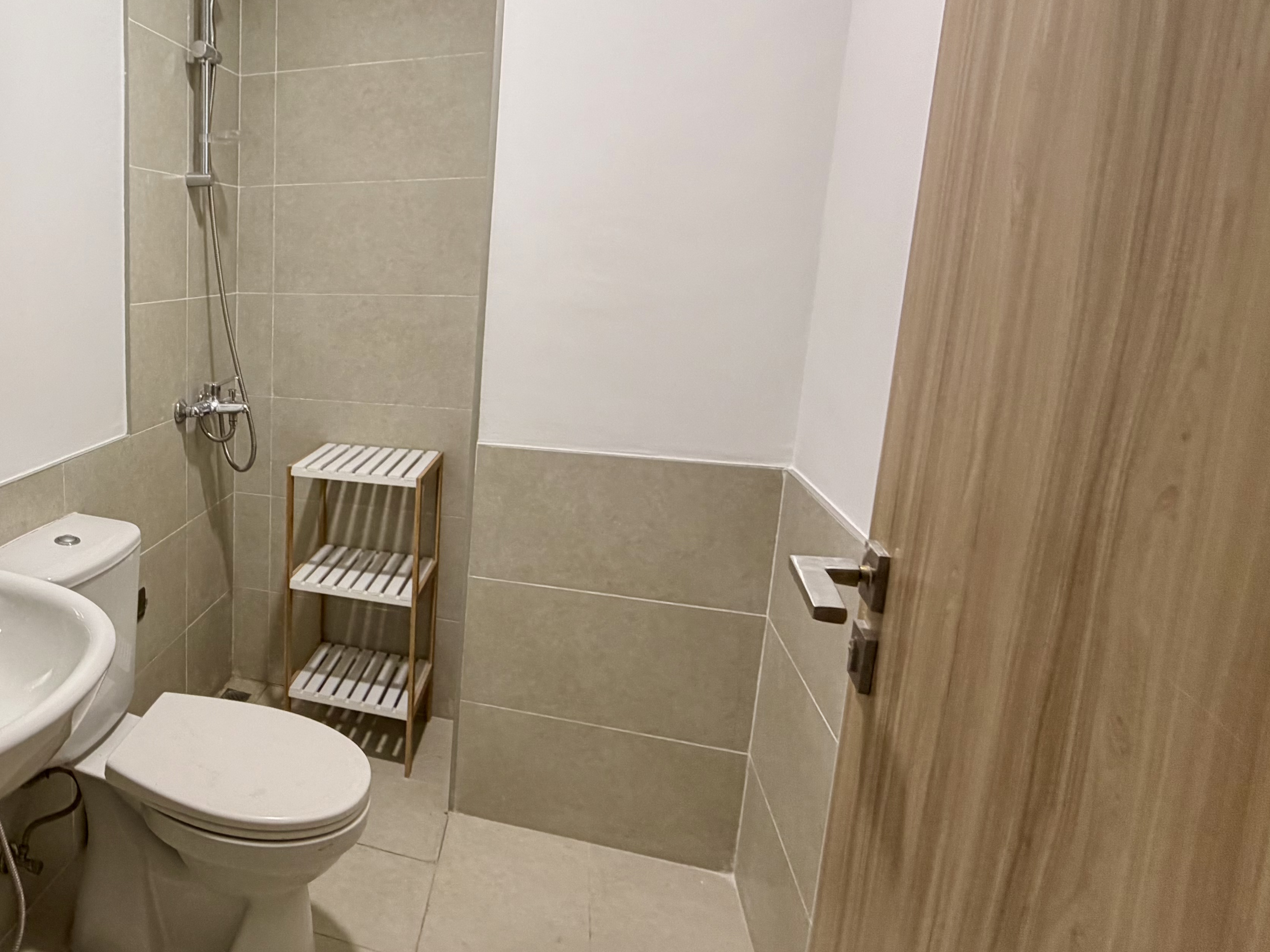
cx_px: 197
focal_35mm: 24
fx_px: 881
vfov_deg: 56.7
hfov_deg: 63.2
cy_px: 417
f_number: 2.2
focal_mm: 2.22
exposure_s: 1/100
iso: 250
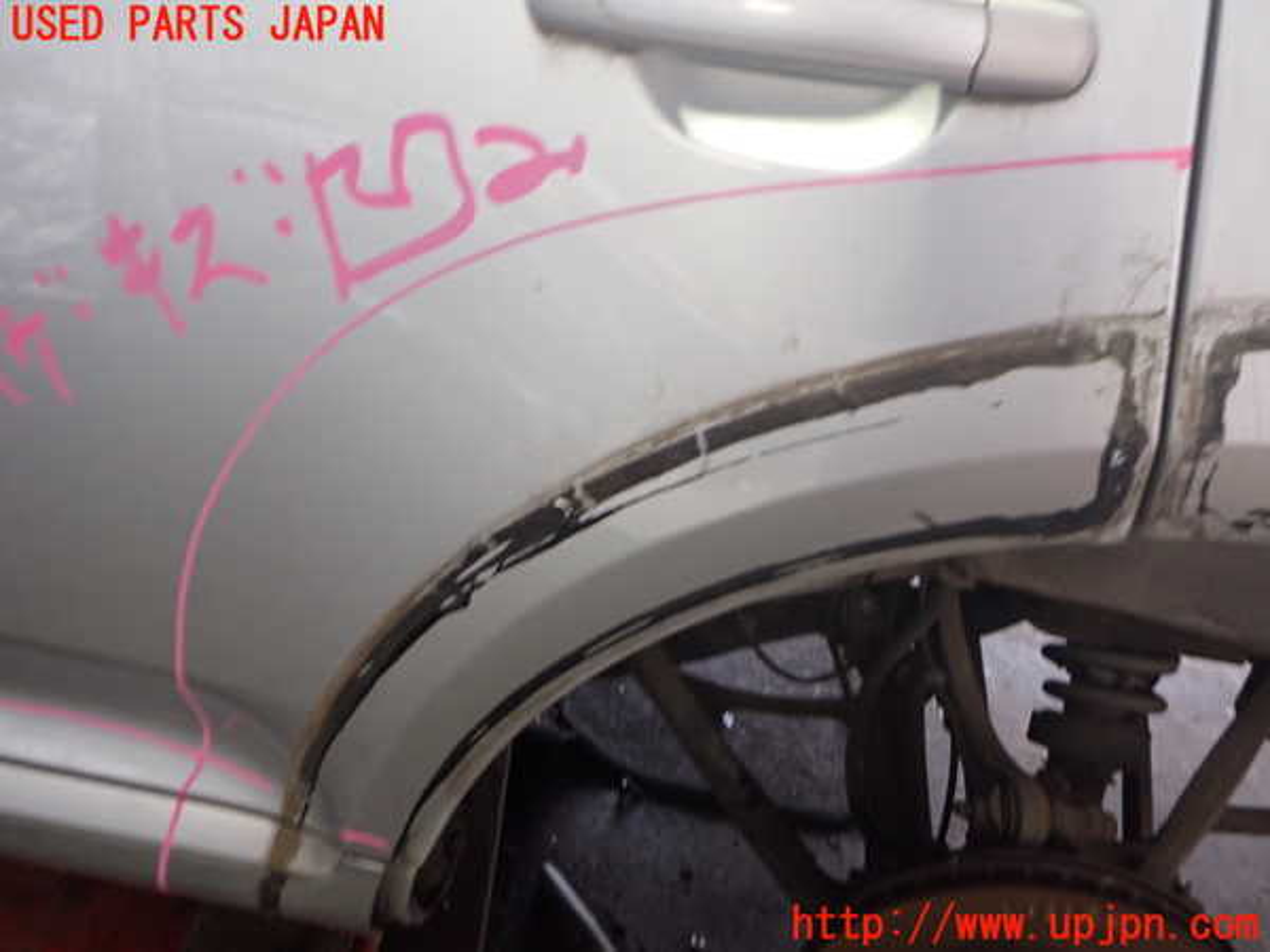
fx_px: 1101
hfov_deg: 60.0
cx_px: 635
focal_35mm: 30
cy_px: 476
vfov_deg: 46.8
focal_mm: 5.4
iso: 500
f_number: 2.3
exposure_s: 1/30
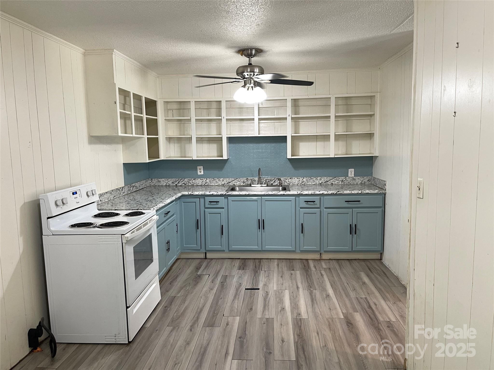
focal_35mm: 25
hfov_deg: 69.4
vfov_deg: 54.9
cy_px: 185
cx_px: 247
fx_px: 357
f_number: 1.6
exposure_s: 1/60
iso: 100
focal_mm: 5.1
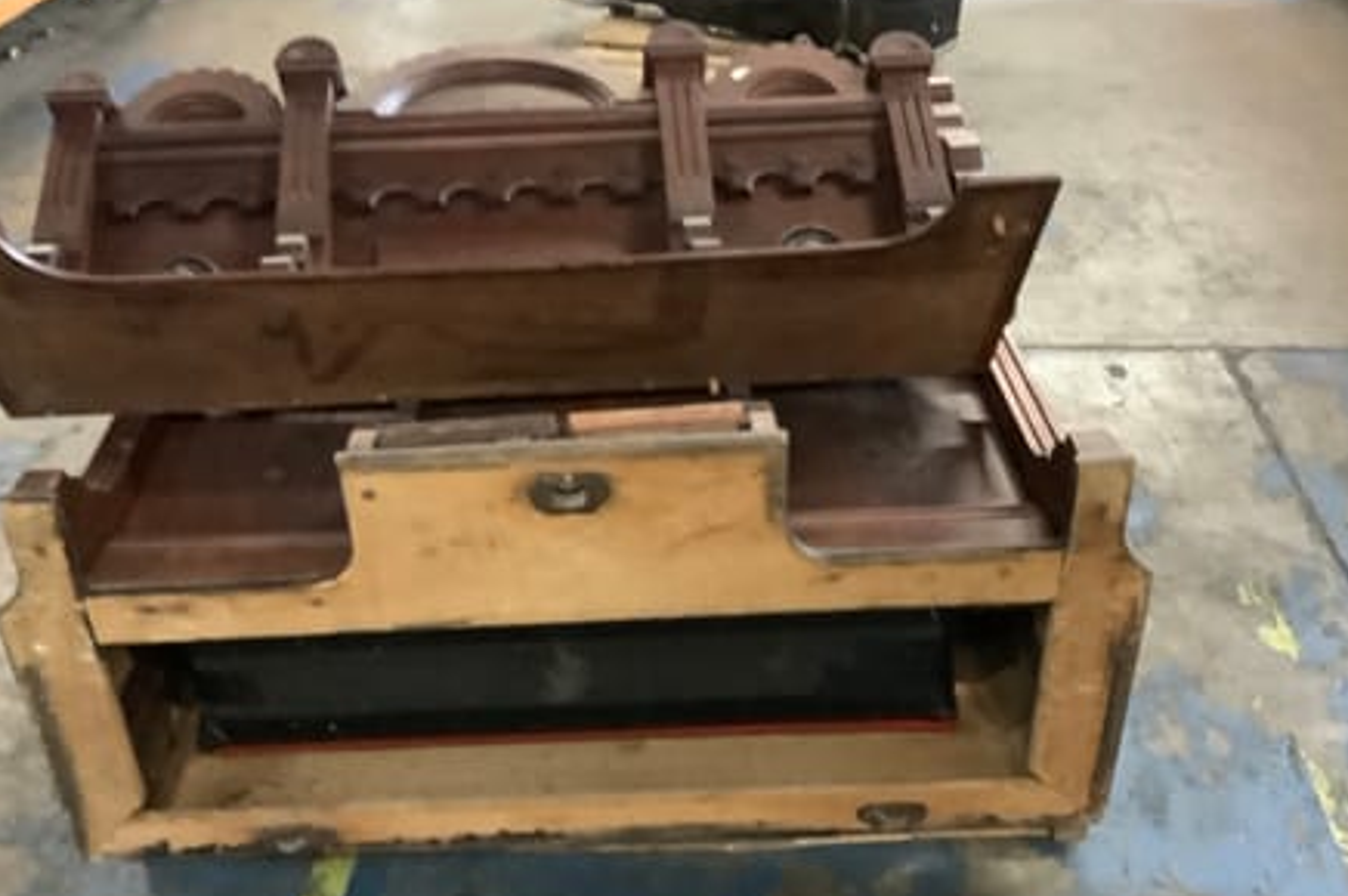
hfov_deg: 51.9
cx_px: 615
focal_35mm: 37
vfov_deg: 35.8
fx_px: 1384
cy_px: 533
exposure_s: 1/17
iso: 640
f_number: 2.4
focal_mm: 3.3
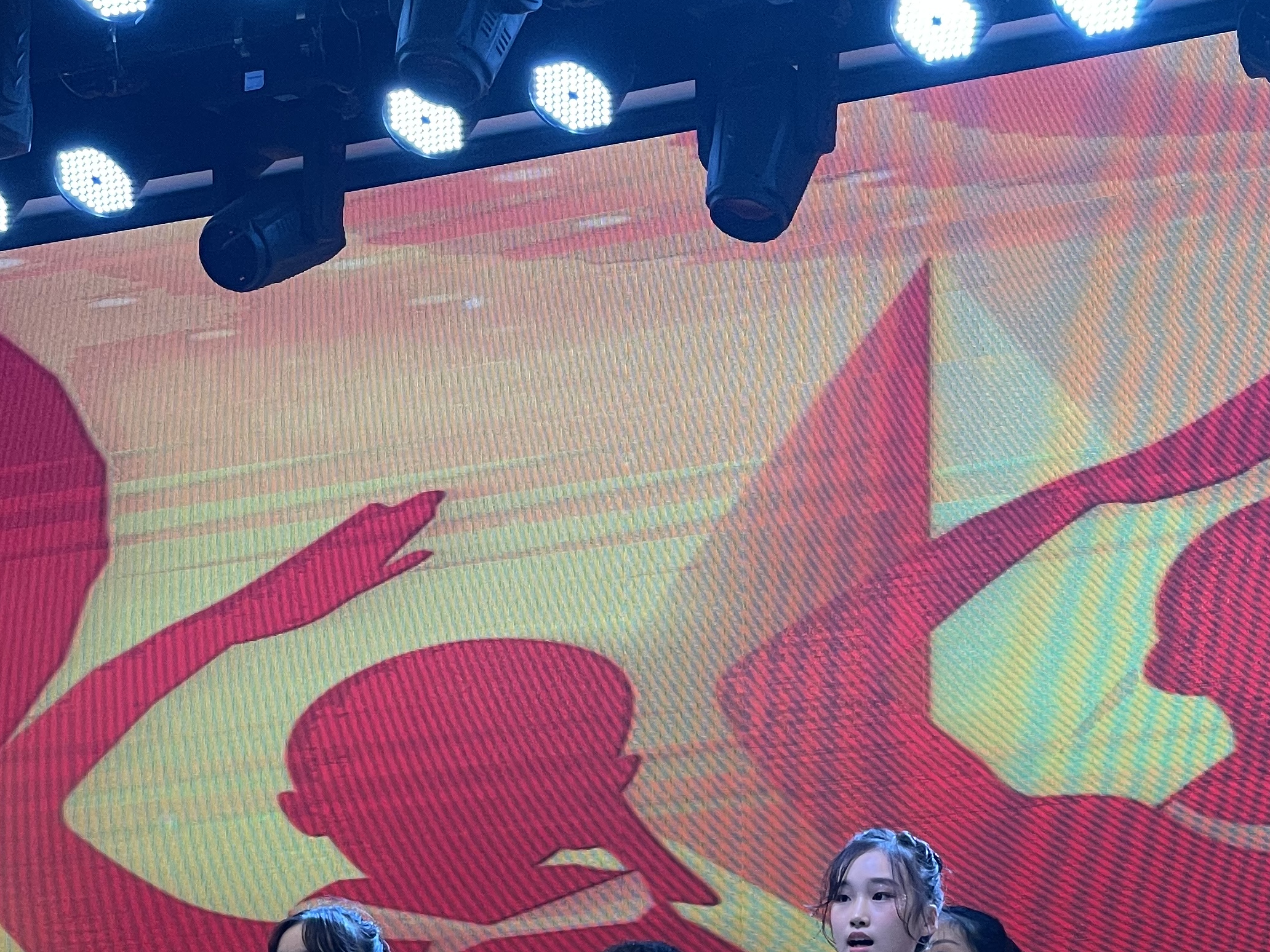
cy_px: 839
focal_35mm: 125
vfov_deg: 11.8
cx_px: 949
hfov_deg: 15.7
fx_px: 4586
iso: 80
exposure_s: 1/95
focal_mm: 7.5
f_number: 2.2
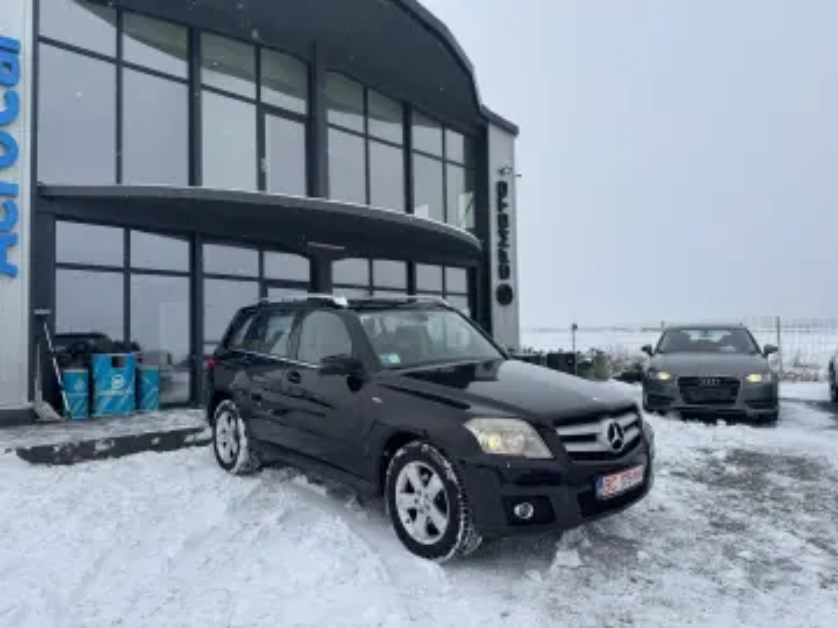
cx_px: 419
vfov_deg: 56.8
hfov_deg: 71.6
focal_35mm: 24
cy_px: 314
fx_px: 581
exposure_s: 1/2174
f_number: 1.78
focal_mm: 6.76
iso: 80
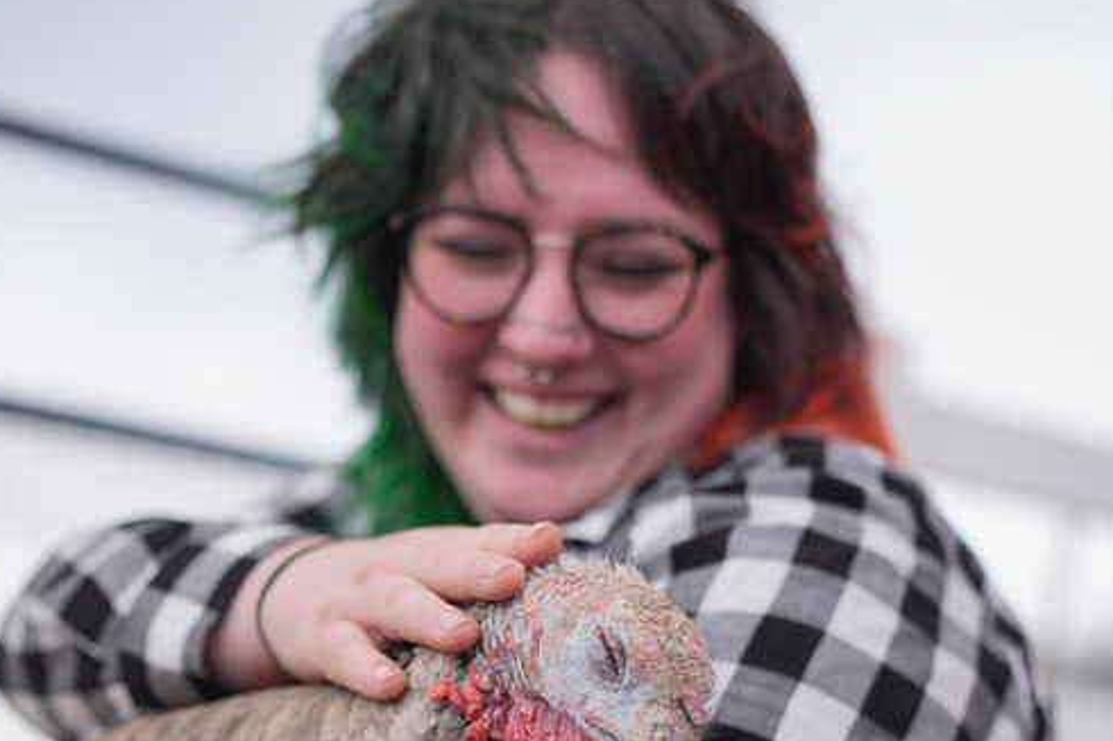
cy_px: 688
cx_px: 476
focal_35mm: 73
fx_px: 2256
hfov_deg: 27.7
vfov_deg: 18.3
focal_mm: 35
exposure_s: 1/4000
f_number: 1.8
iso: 400
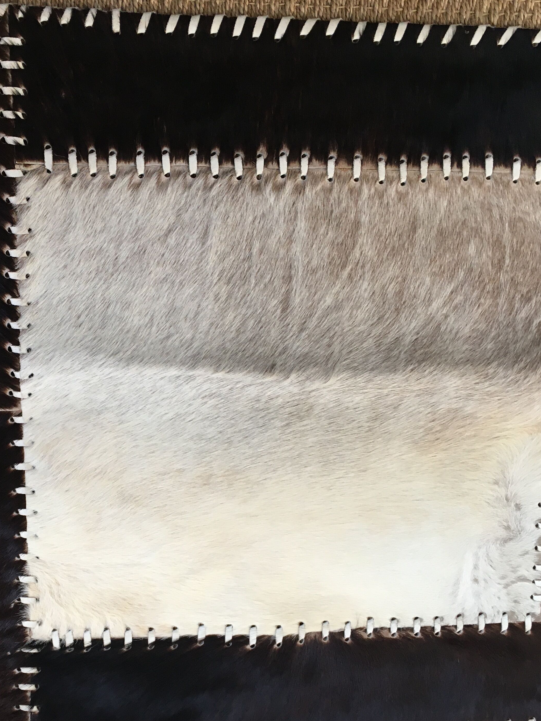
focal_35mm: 42
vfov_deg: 44.5
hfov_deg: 34.0
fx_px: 875
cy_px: 434
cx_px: 169
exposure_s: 1/33
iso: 50
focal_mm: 4.15
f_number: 2.2
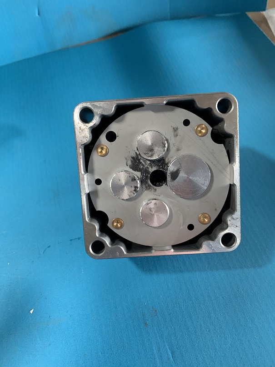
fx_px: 275
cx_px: 138
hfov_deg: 53.1
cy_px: 184
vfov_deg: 67.3
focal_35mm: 26
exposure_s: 1/45
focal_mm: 4.25
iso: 400
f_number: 1.8
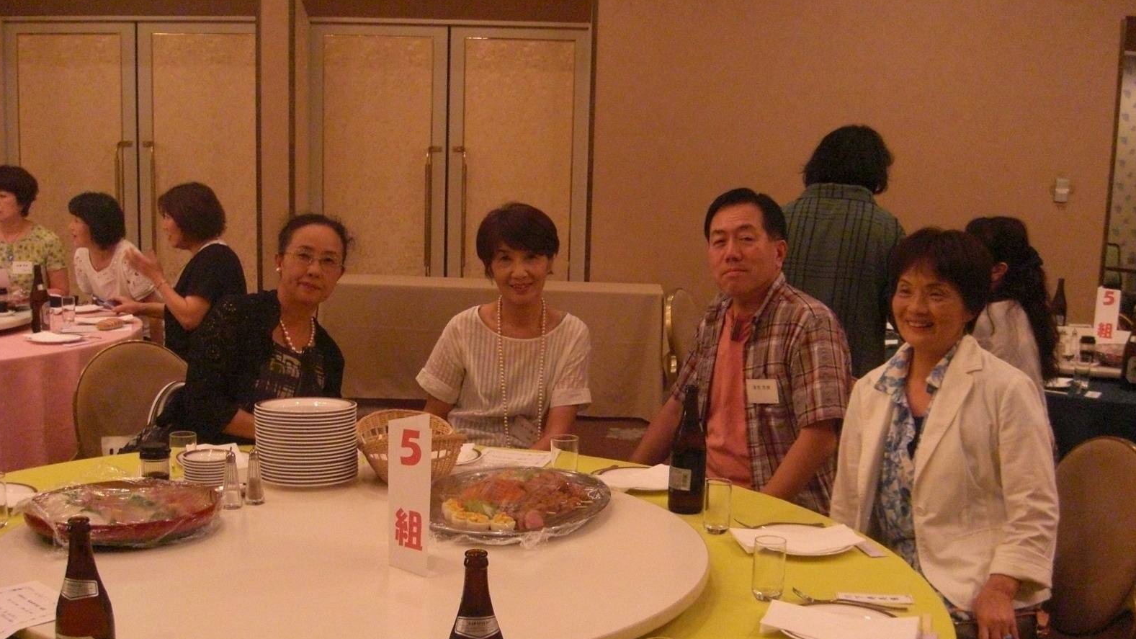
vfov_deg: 28.2
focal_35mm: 42
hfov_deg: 48.4
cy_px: 425
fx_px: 1265
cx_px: 572
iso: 800
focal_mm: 7.9
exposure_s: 1/100
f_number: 2.8
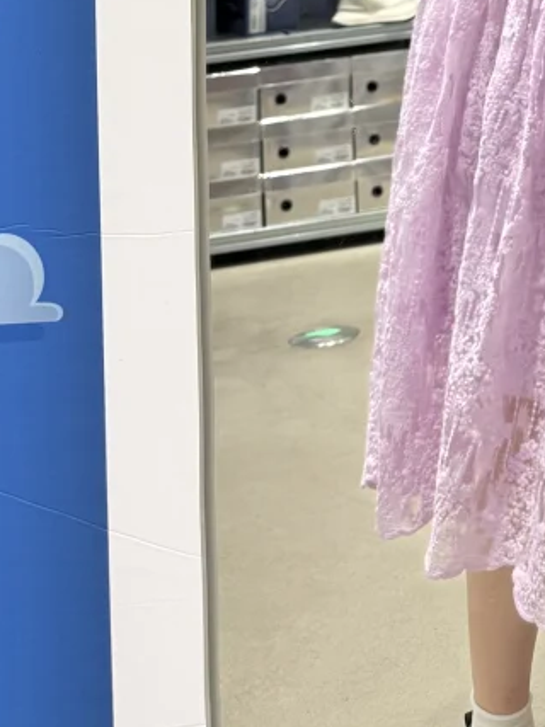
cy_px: -434
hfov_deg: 17.4
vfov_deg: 20.0
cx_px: 656
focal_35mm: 81
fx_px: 1701
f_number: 1.78
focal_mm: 6.76
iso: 100
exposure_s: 1/100
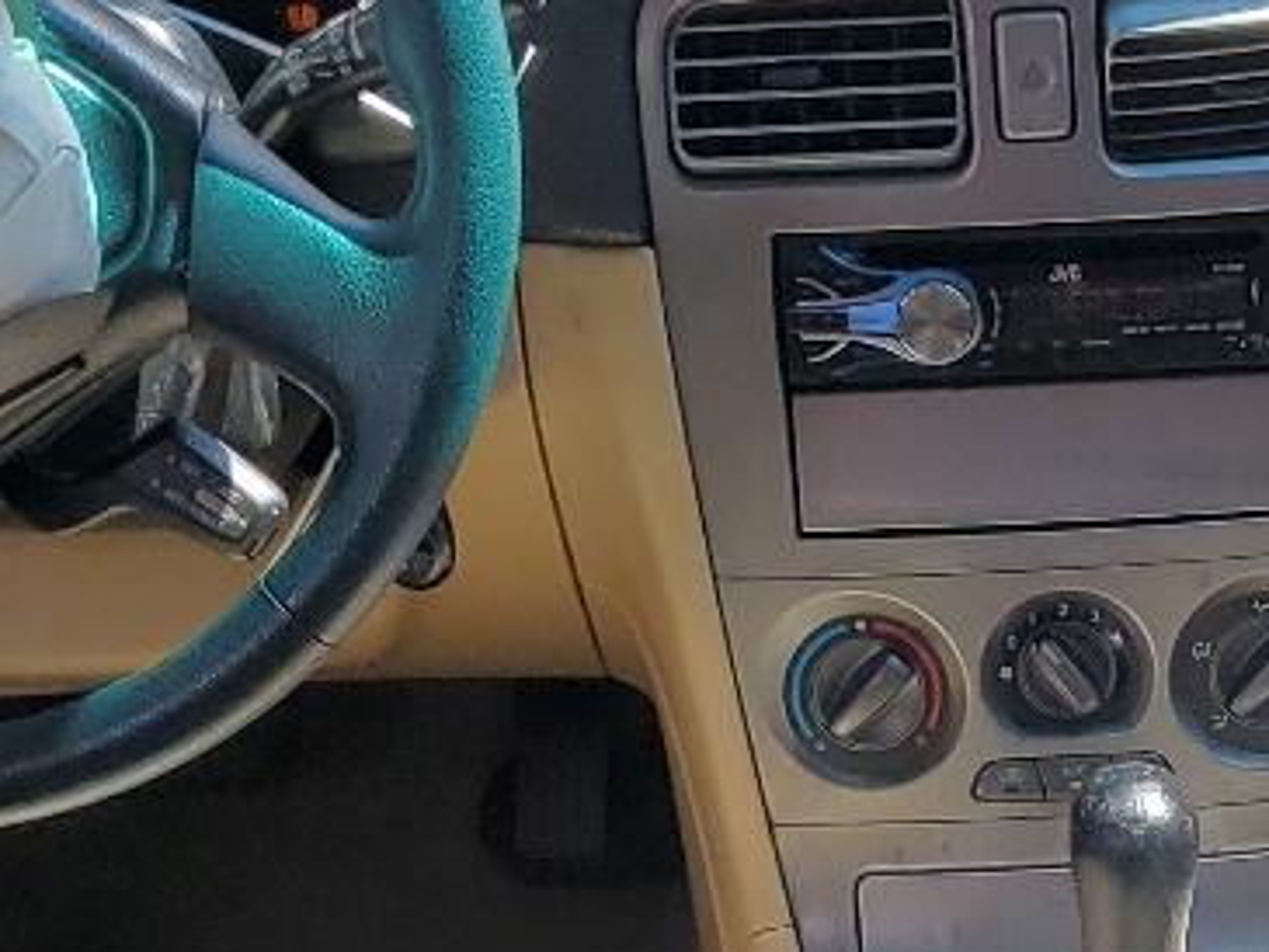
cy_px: 1362
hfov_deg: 16.9
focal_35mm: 114
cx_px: 1276
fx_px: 4181
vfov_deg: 12.5
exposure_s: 1/625
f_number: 1.5
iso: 50
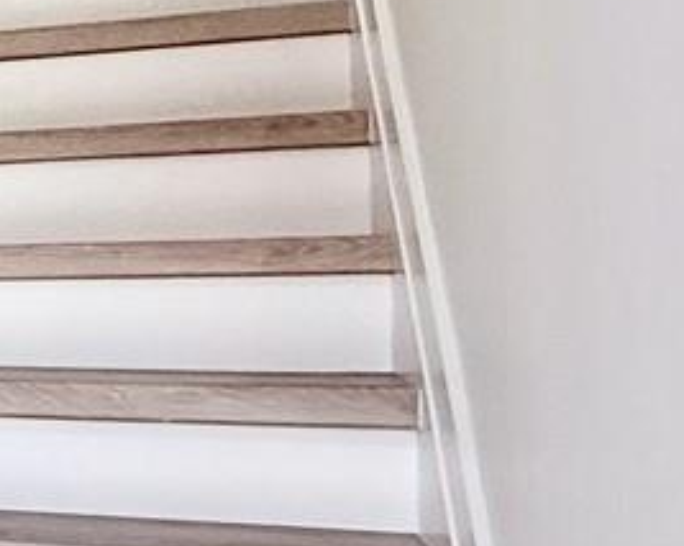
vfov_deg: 18.7
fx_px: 1658
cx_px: -1030
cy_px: 308
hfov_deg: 14.1
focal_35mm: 82
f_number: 2.2
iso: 64
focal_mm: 2.22
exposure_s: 1/99
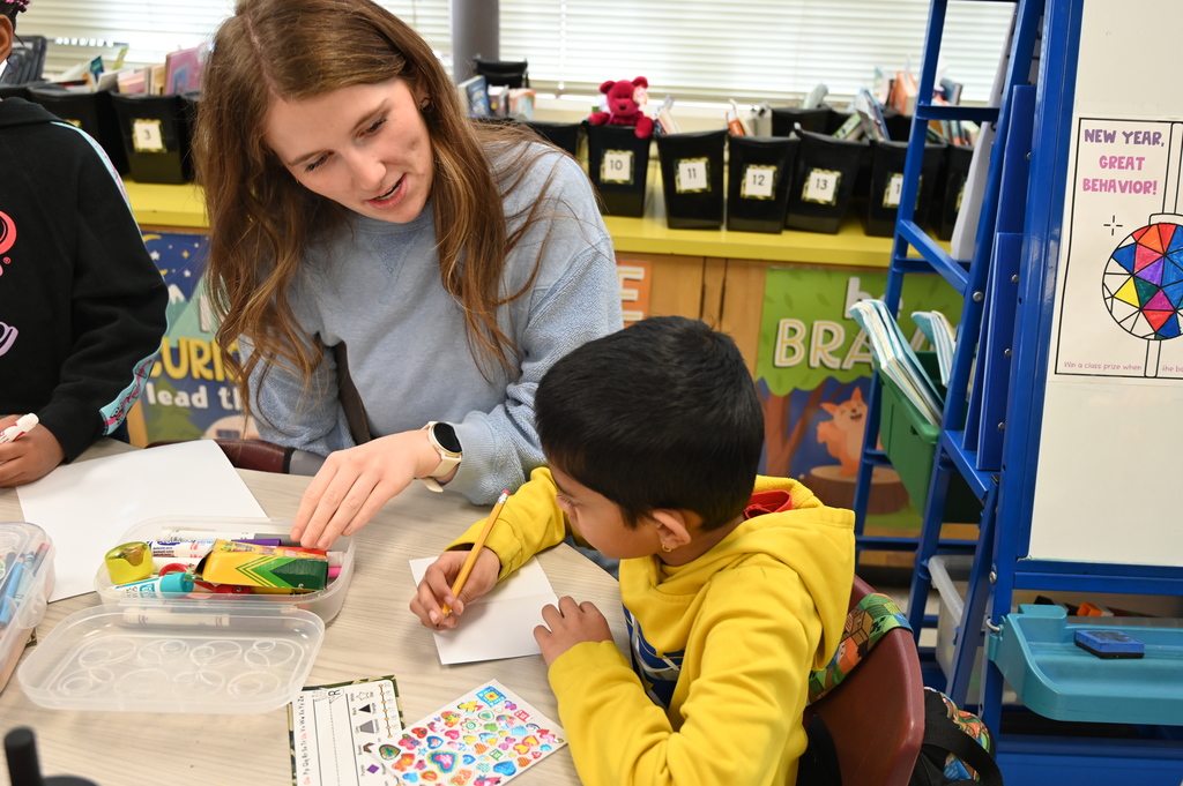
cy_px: 393
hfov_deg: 58.8
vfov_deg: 41.1
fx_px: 1051
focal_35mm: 32
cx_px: 592
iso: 1250
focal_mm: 32
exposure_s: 1/125
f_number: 4
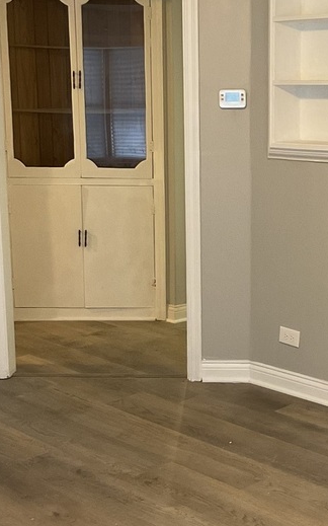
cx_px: 258
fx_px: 916
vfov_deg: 32.0
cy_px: 271
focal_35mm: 64
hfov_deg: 20.1
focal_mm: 3
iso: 160
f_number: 1.8
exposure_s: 1/60
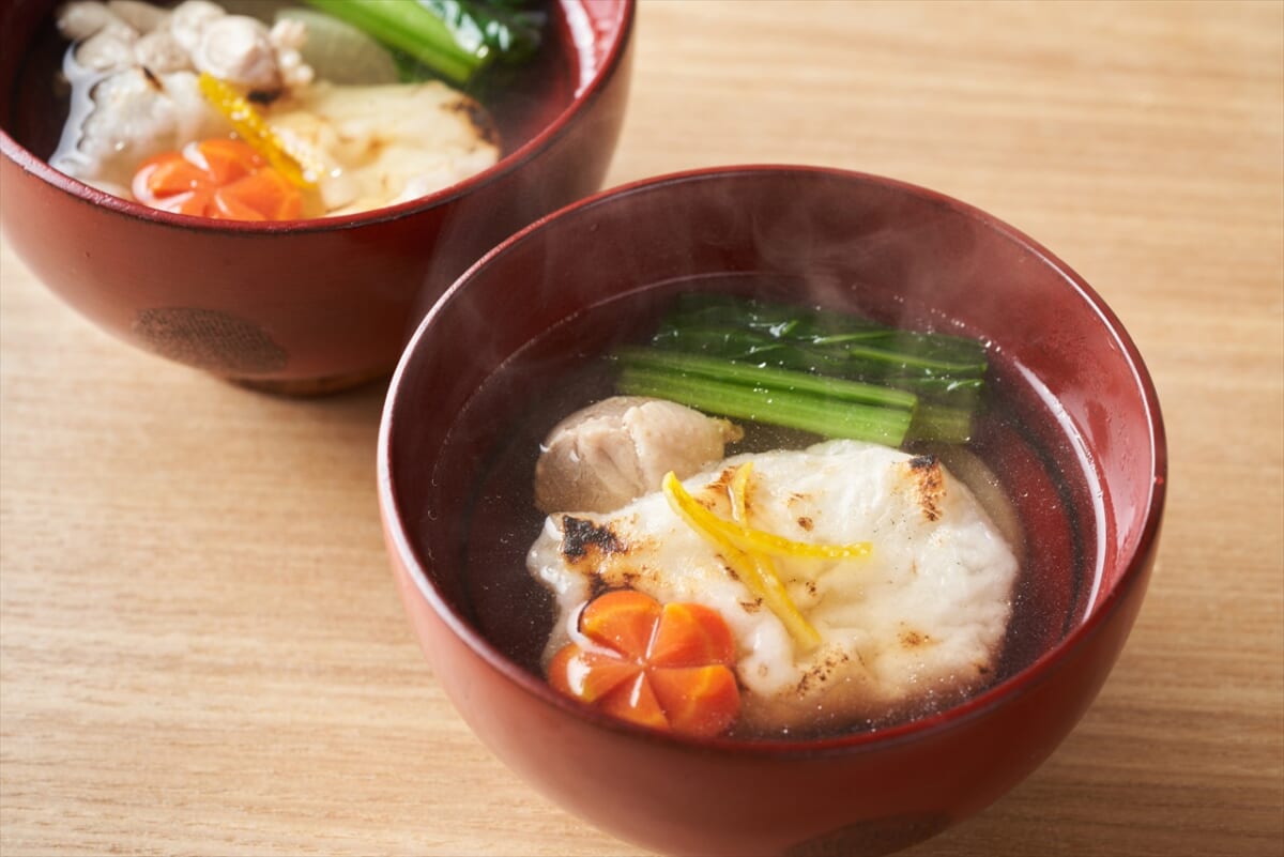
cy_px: 428
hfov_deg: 22.6
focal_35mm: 90
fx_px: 3211
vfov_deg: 15.2
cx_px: 642
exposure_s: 1/125
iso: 100
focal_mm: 90
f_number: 7.1
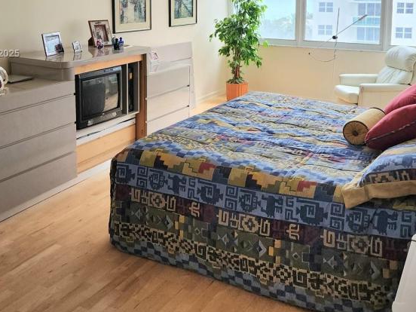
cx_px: 237
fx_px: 481
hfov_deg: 46.7
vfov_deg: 34.6
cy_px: 54
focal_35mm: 40
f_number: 1.8
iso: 100
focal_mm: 6.4
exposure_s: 1/182
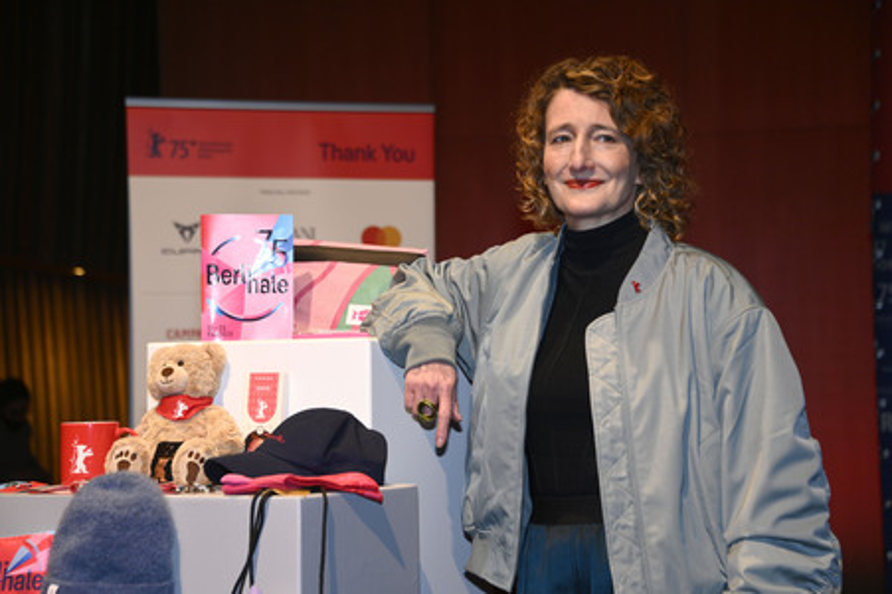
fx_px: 2105
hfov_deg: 23.9
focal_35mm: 85
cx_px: 446
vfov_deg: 16.0
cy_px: 297
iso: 500
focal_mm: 85
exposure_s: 1/80
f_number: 5
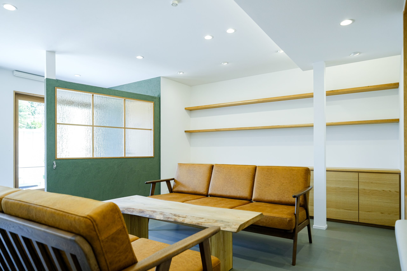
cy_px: 136
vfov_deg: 59.5
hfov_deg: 81.2
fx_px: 237
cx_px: 204
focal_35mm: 21
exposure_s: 1/75
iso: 200
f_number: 2.8
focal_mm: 14
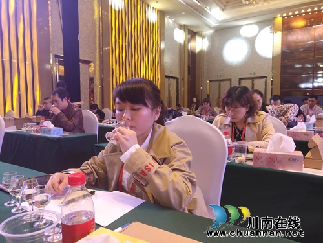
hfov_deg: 61.7
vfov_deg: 48.2
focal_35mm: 29
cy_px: 122
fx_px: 271
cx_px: 162
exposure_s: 1/100
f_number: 1.8
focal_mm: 4.27
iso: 271
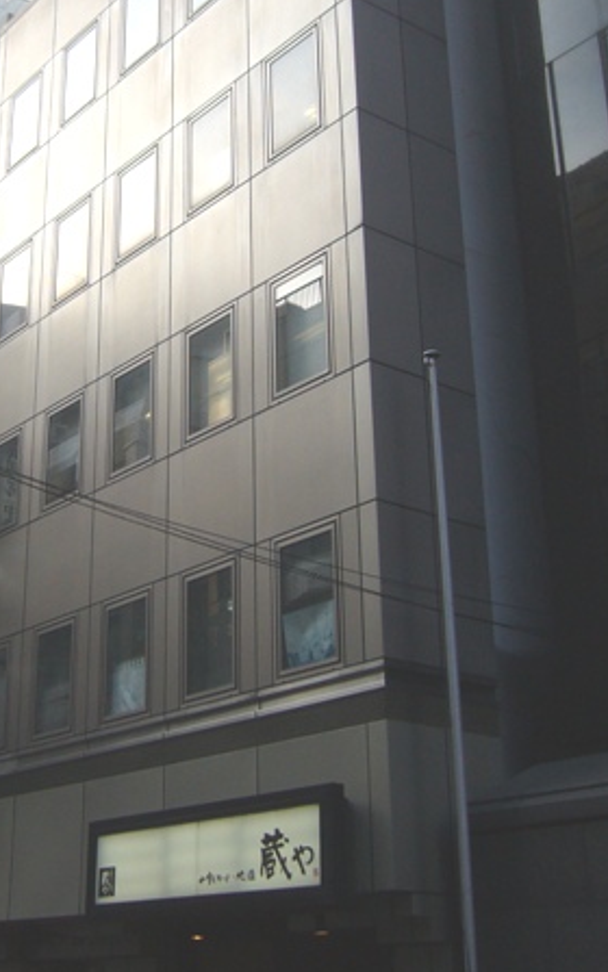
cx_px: 113
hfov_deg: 24.0
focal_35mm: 53
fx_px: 1405
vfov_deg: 38.0
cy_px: 375
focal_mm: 5.8
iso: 80
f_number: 2.8
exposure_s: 1/320
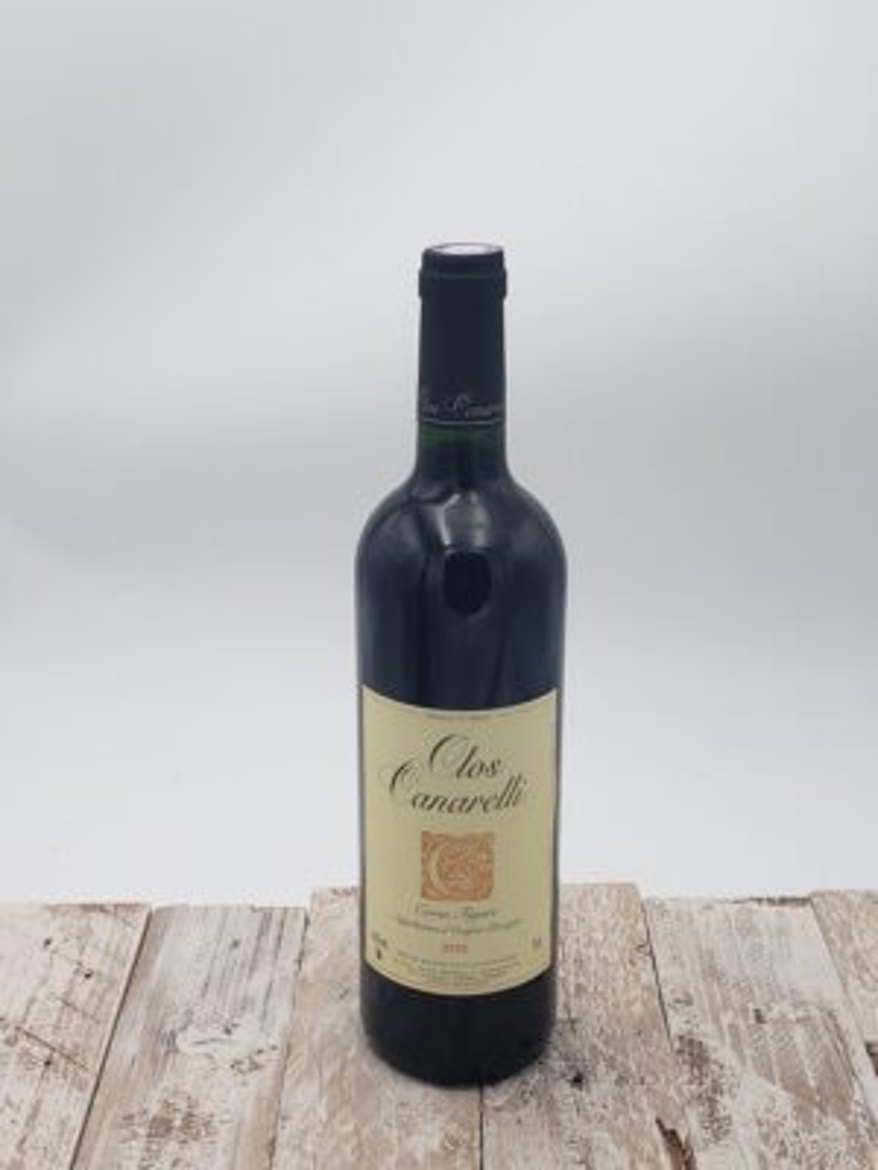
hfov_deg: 53.1
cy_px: 585
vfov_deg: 67.3
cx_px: 439
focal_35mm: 26
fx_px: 879
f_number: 2.4
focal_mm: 4.3
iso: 100
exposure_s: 1/100
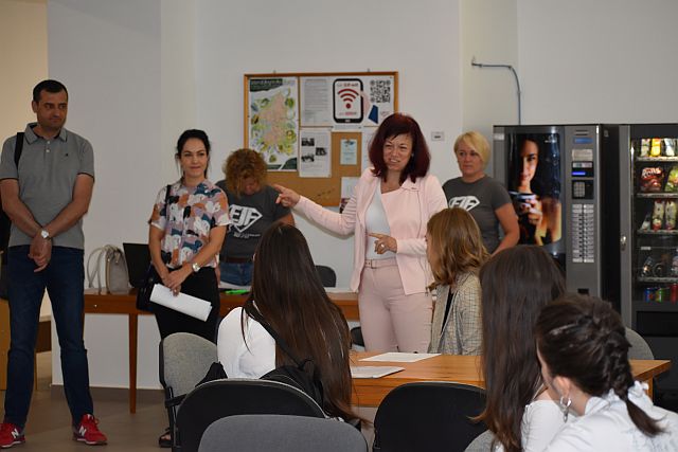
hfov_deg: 19.5
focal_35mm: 105
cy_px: 226
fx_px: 1978
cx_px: 339
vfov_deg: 13.0
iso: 800
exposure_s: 1/125
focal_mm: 70
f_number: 4.5
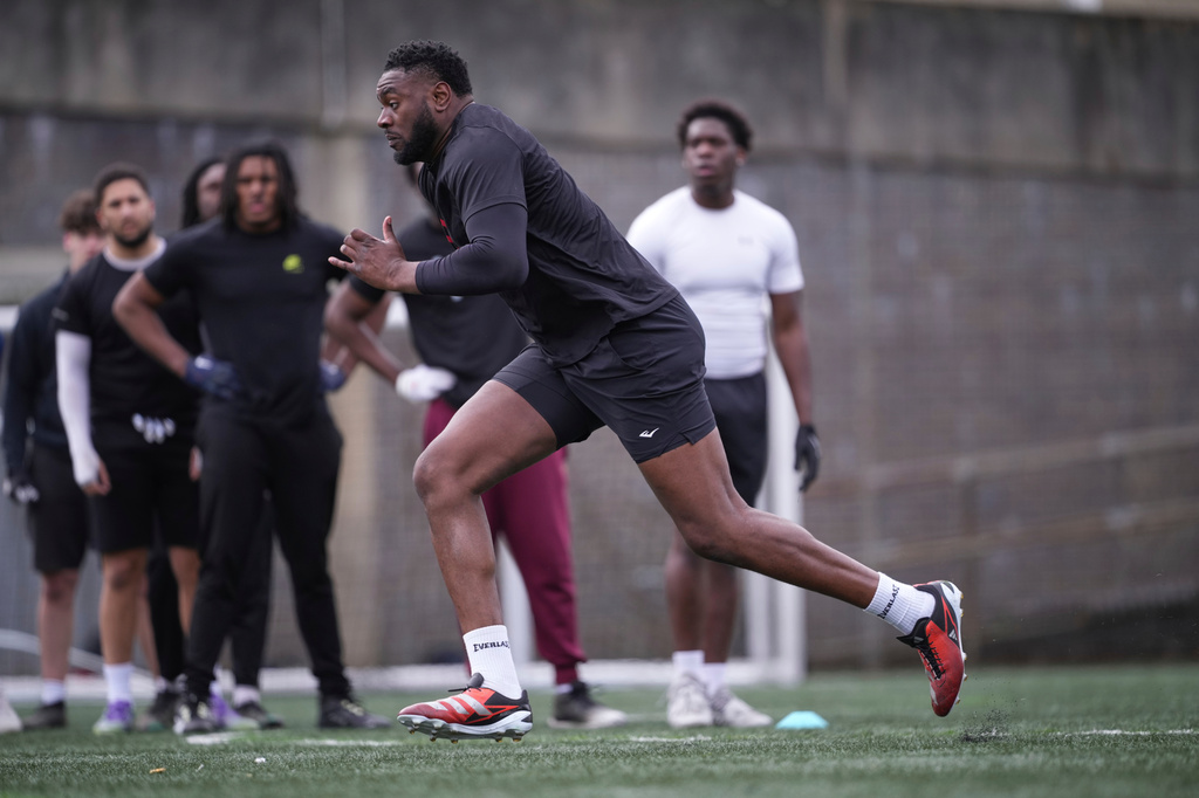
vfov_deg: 4.6
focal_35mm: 300
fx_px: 9988
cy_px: 399
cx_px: 600
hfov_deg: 6.9
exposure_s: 1/2000
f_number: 2.8
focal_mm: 300
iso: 500
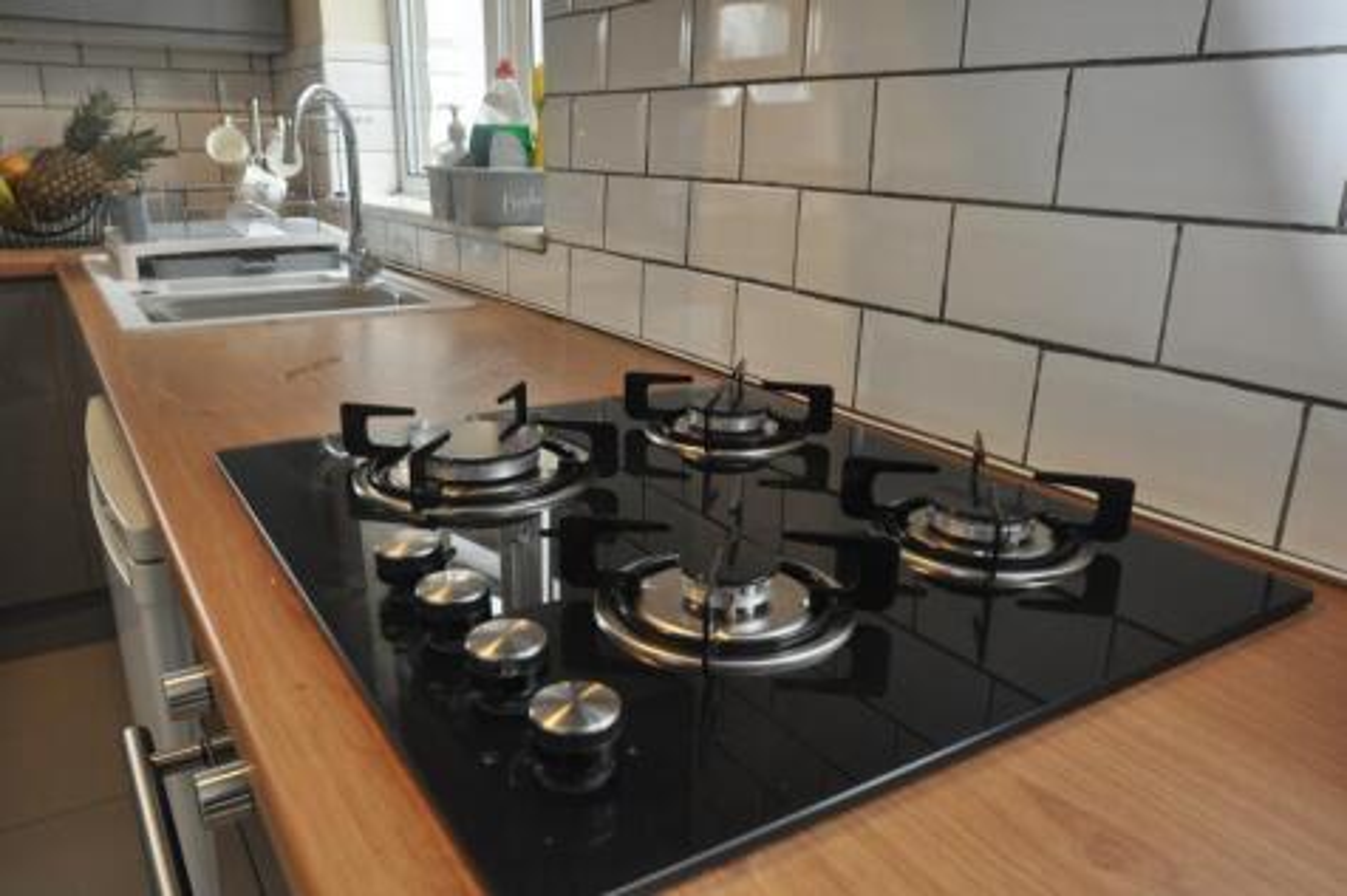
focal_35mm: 27
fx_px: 1010
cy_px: 448
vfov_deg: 47.9
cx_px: 674
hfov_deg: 67.4
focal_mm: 18
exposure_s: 1/60
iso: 800
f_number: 5.6
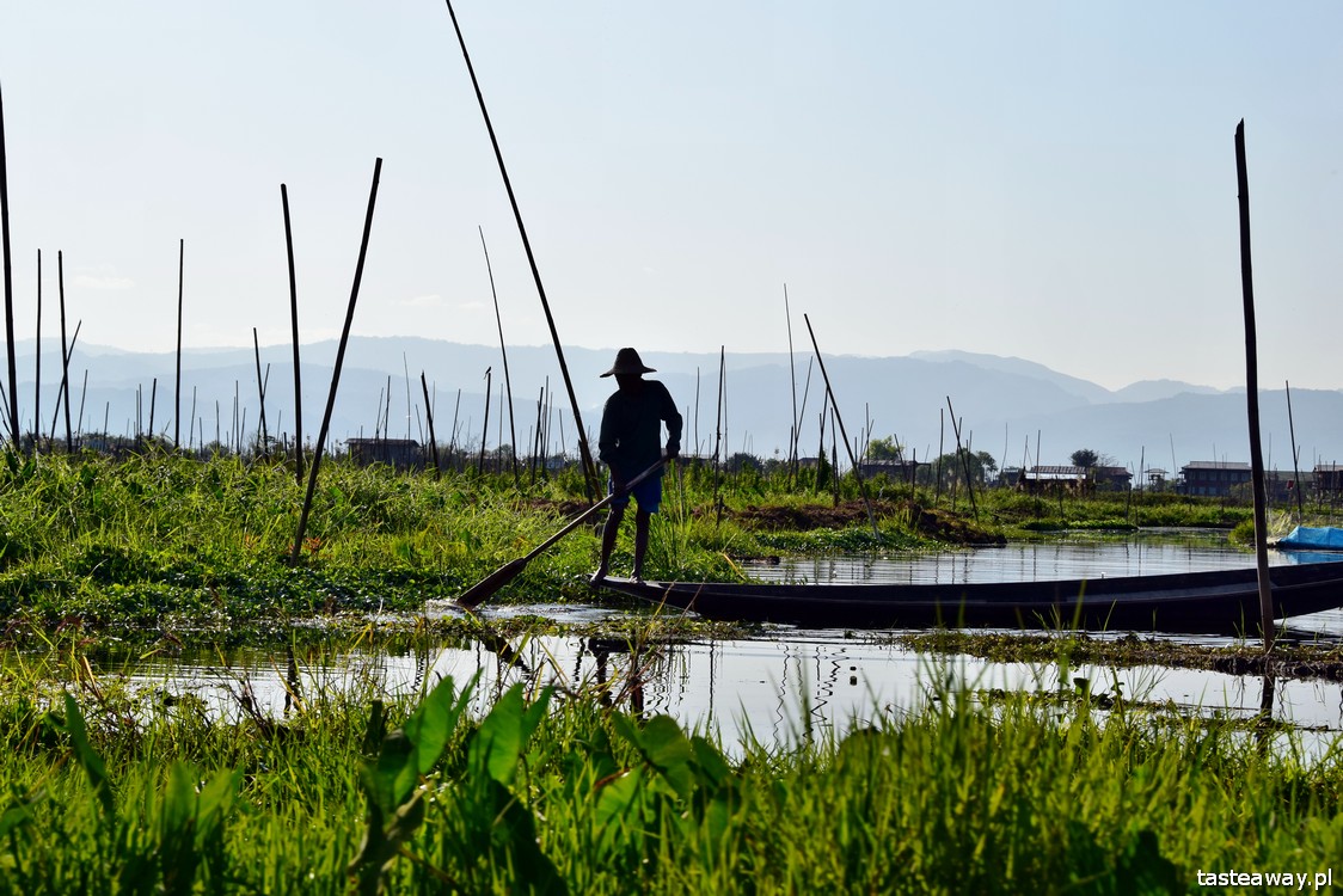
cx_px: 672
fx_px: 2798
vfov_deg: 18.2
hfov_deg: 27.0
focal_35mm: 75
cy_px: 448
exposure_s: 1/500
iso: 220
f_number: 11
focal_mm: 50
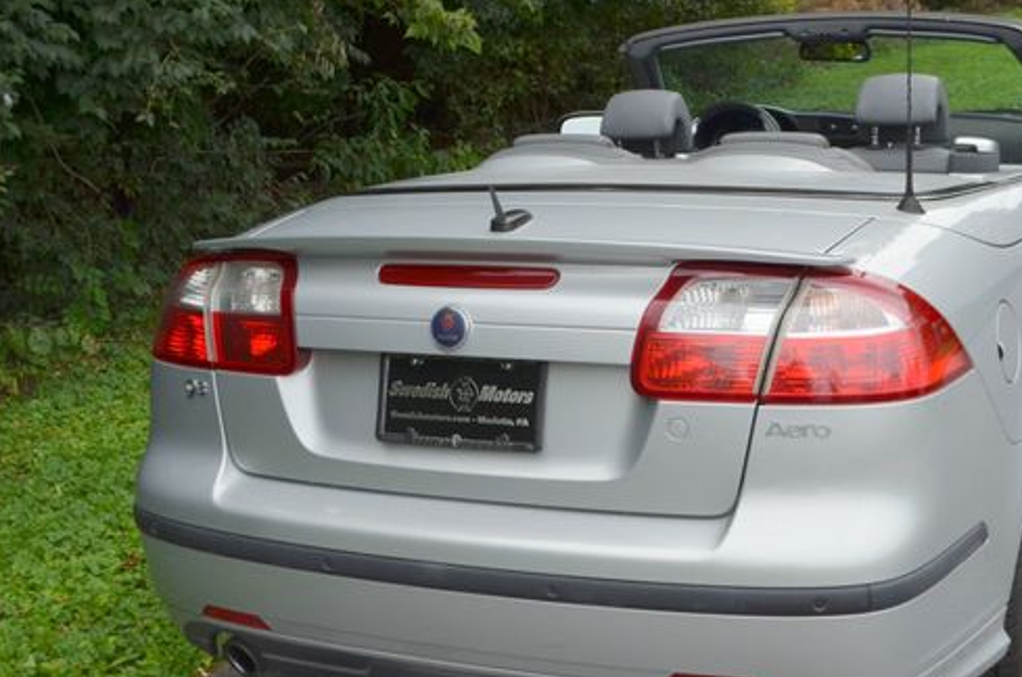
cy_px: 370
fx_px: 1445
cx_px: 614
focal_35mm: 51
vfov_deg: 26.4
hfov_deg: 38.8
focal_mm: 26
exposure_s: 1/250
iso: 200
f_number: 8
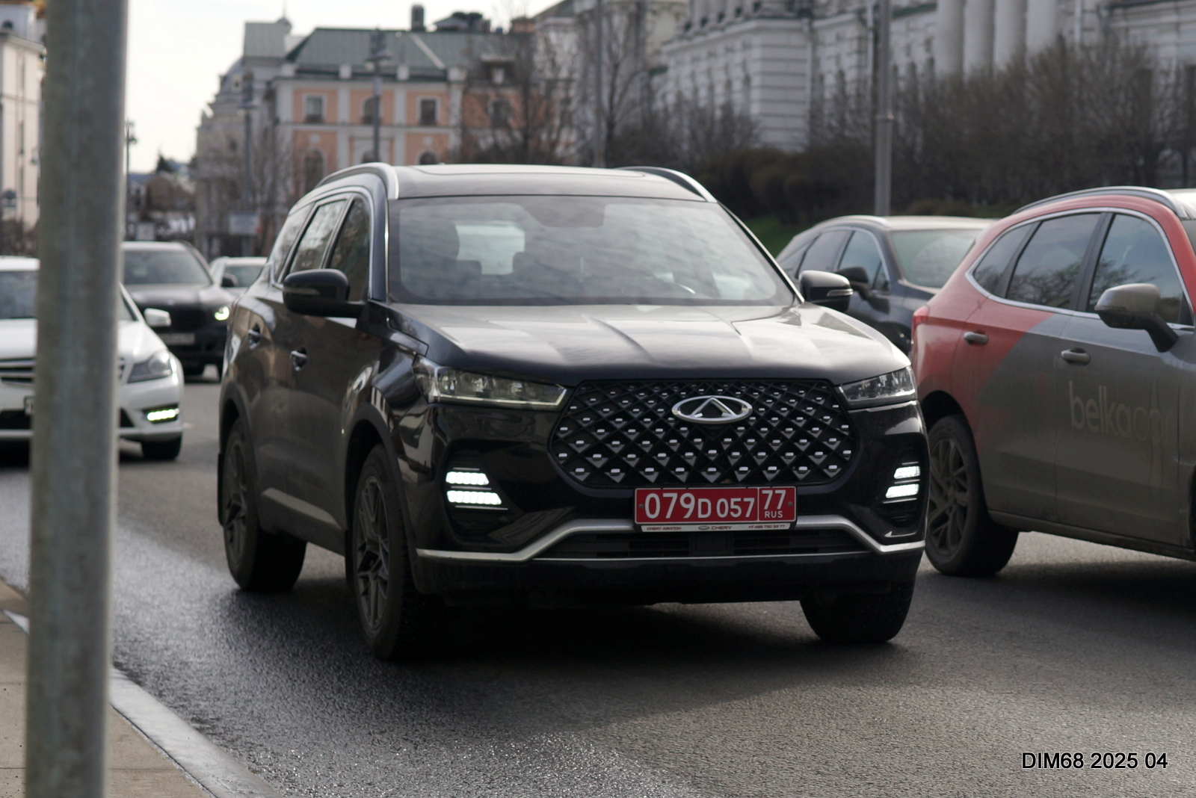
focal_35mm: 50
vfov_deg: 27.0
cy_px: 399
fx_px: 1662
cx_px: 598
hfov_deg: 39.6
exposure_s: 1/1600
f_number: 4
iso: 200
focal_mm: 50
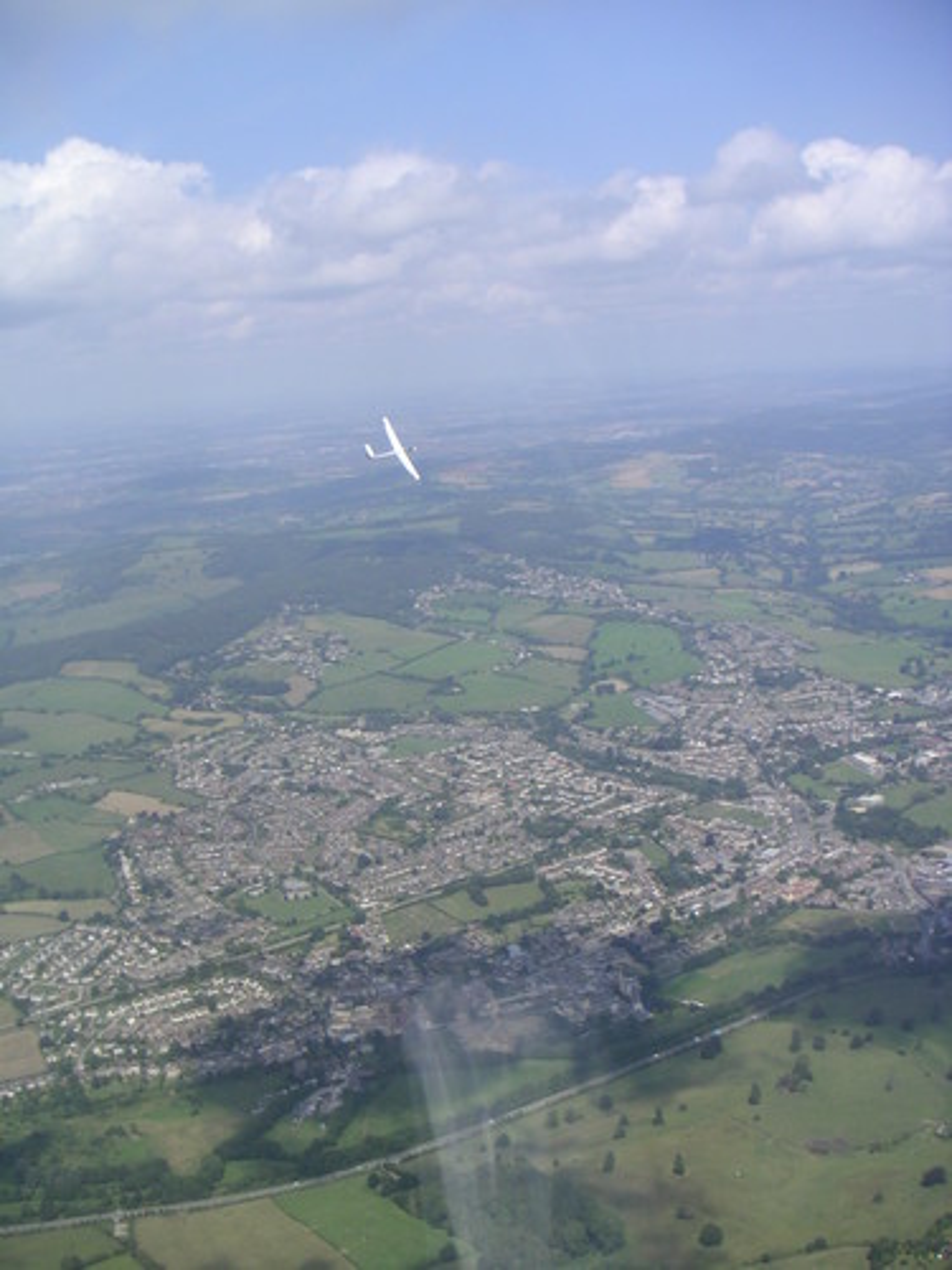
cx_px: 476
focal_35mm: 38
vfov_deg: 49.0
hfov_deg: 37.7
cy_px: 635
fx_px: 1393
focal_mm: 6
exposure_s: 1/180
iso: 50
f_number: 6.7
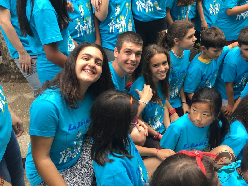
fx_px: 208
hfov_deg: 61.7
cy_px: 93
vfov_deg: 48.2
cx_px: 124
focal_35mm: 29
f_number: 2.2
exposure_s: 1/100
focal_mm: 4.15
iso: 25
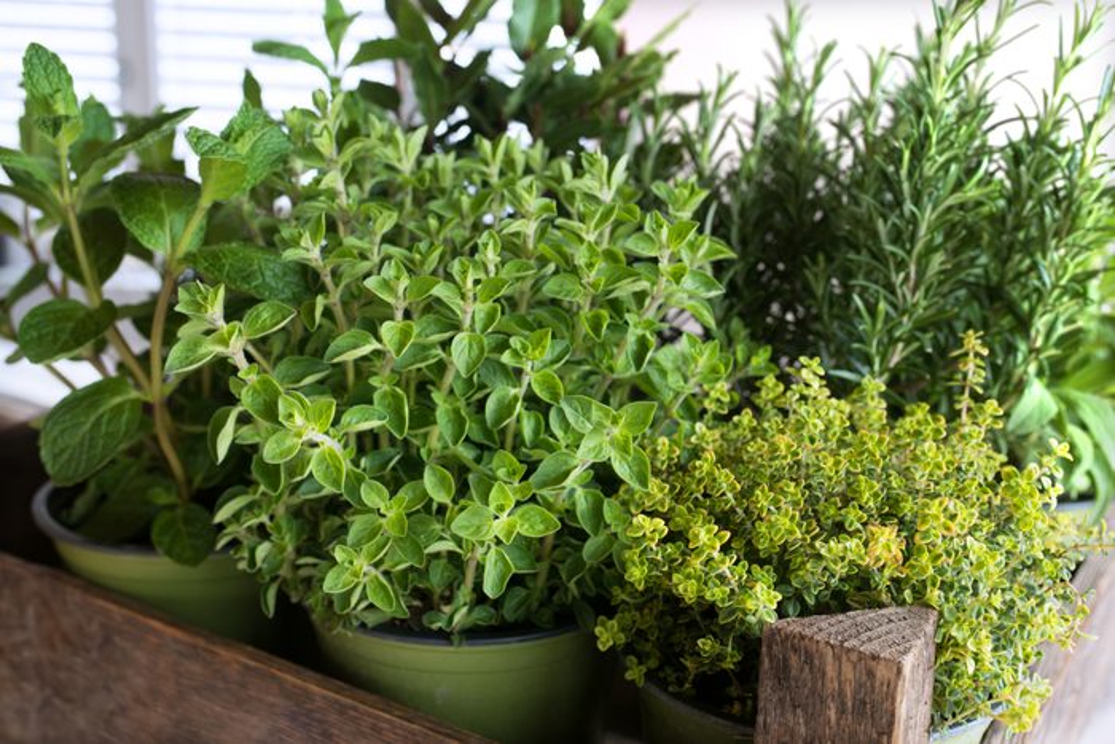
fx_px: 1084
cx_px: 558
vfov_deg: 37.9
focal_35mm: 35
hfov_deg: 54.4
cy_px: 372
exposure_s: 1/3
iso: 100
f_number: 7.1
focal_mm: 35
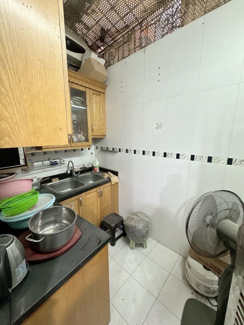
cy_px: 162
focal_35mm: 14
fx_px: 132
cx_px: 122
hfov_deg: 85.7
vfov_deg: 102.1
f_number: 2.2
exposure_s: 1/33
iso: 400
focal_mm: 2.22
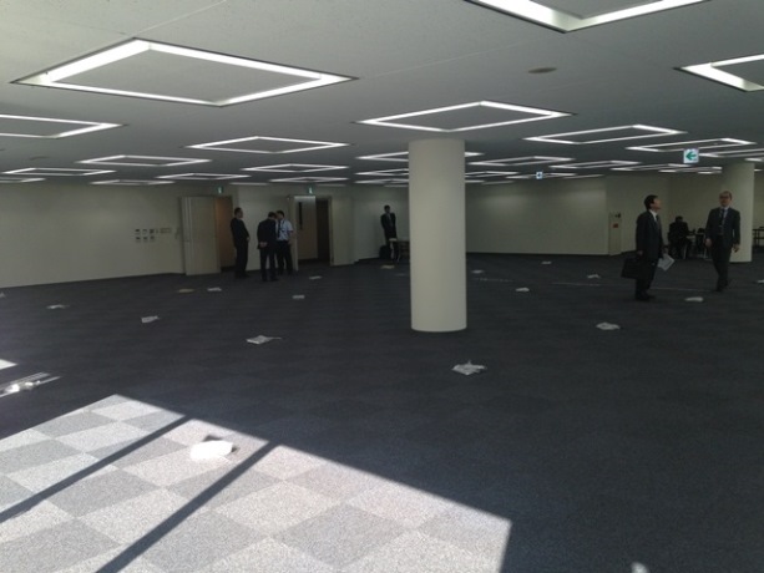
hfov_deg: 55.3
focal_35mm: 33
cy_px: 286
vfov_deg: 43.0
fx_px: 728
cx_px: 382
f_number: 2.4
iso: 64
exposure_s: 1/120
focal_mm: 4.12
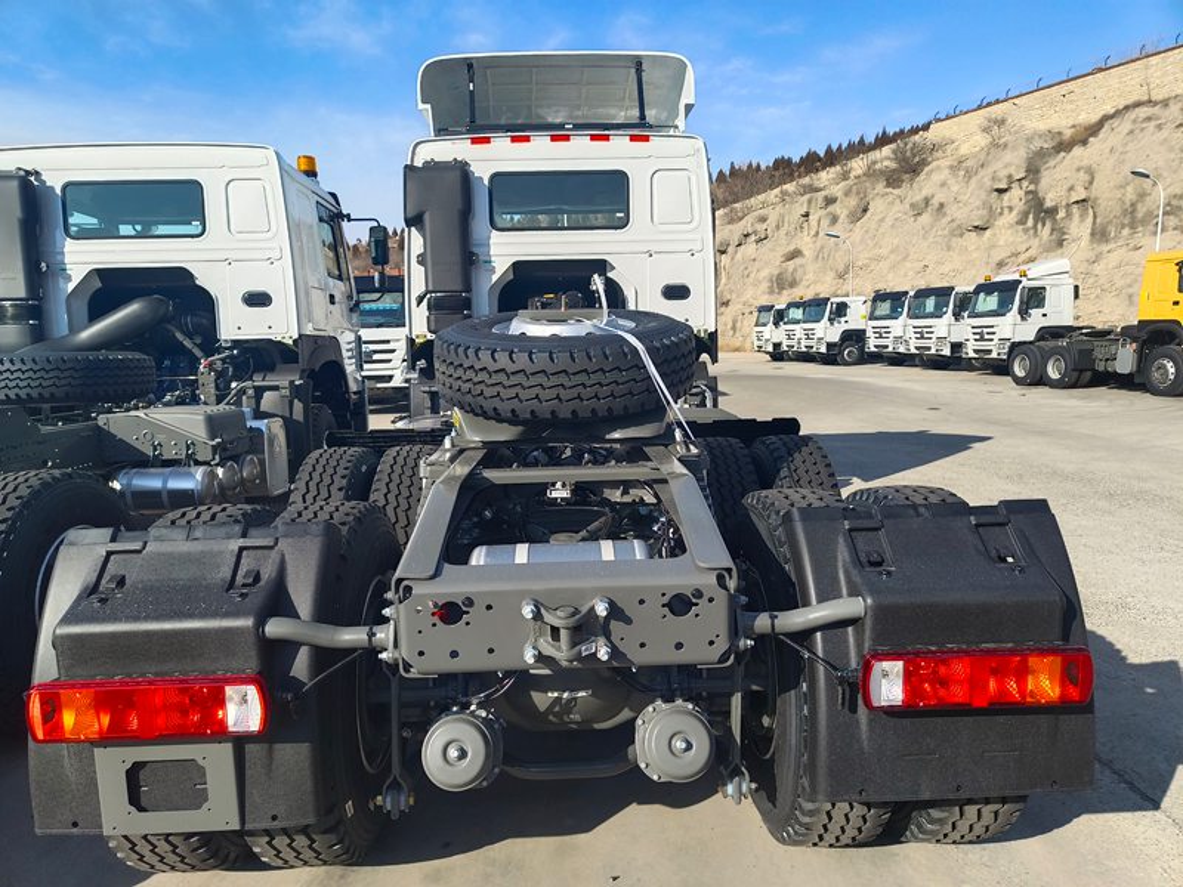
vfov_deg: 58.9
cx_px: 592
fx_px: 786
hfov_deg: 73.9
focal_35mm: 23
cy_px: 444
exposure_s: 1/369
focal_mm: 5.59
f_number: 1.88
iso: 100
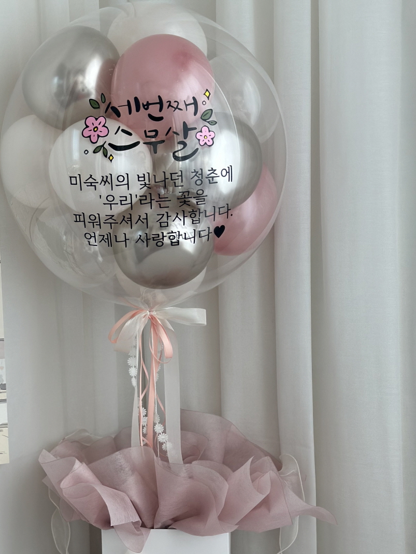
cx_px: 164
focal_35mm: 61
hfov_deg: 24.0
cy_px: 323
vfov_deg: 31.6
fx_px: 977
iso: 100
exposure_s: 1/121
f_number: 1.78
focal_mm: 6.86
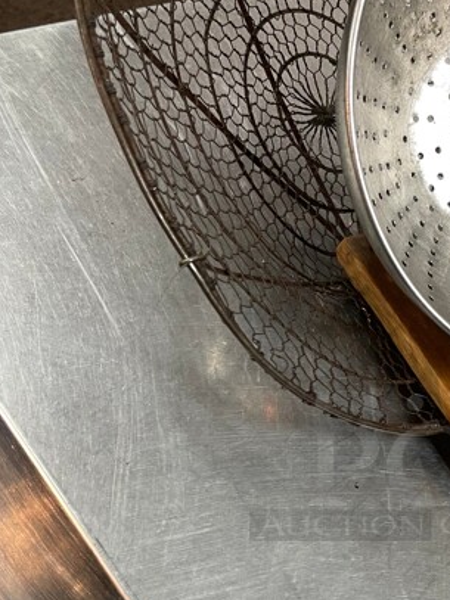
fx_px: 902
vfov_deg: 35.8
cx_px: 415
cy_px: 464
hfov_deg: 26.9
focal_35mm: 52
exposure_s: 1/60
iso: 125
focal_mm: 5.1
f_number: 1.6
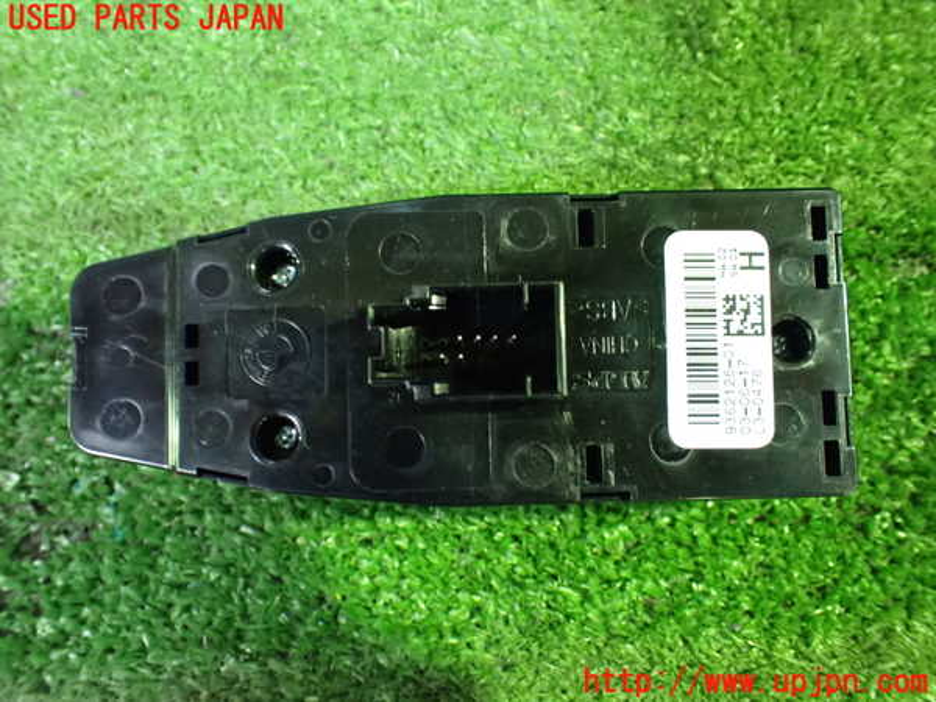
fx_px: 811
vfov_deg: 46.8
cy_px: 351
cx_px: 468
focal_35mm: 30
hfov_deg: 60.0
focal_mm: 5.4
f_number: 2.3
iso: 1250
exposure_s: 1/30
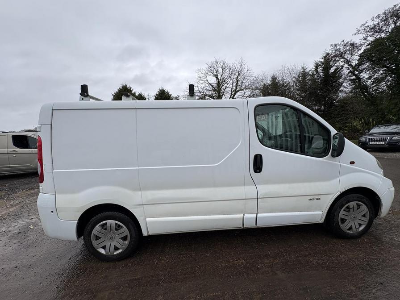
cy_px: 150
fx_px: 162
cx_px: 200
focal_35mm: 14
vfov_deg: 85.7
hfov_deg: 102.1
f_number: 2.2
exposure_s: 1/804
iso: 50
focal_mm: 2.22
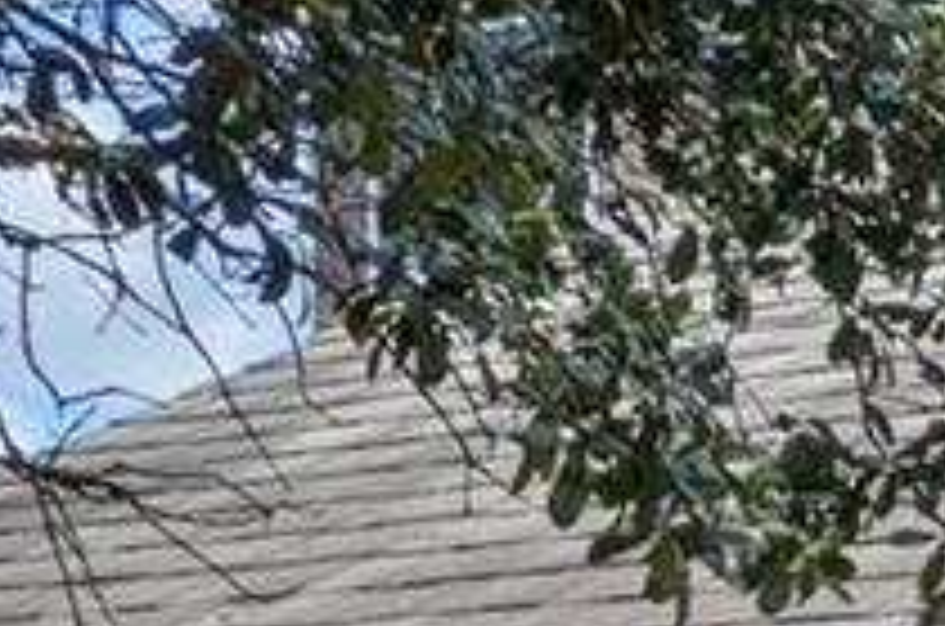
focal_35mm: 168
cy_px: 1380
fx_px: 4400
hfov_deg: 9.8
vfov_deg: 7.7
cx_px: 2718
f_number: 2.8
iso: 100
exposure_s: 1/350
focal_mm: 8.38
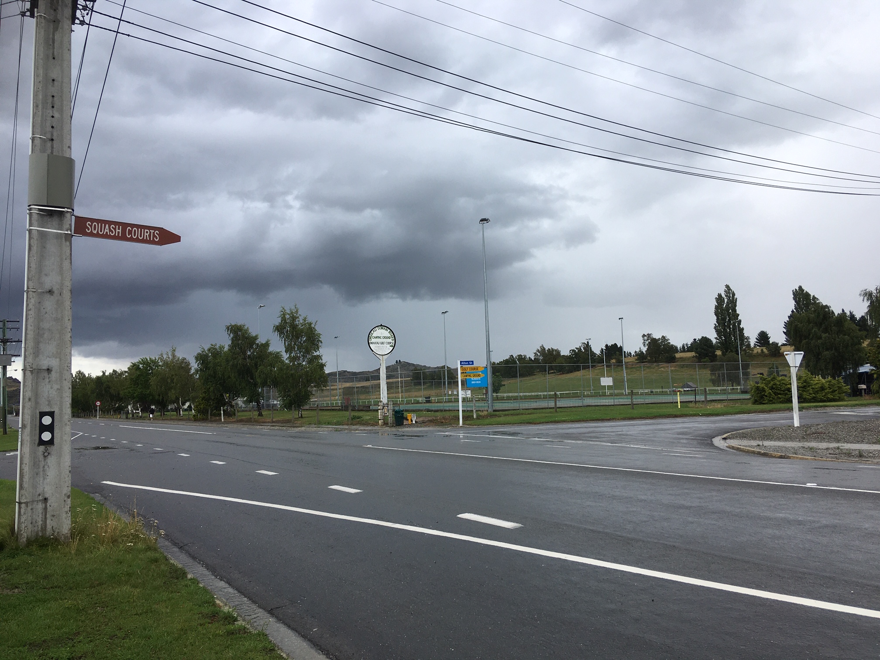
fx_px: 737
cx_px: 440
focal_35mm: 29
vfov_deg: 48.2
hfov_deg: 61.7
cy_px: 330
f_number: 2.2
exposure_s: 1/657
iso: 25
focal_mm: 4.15
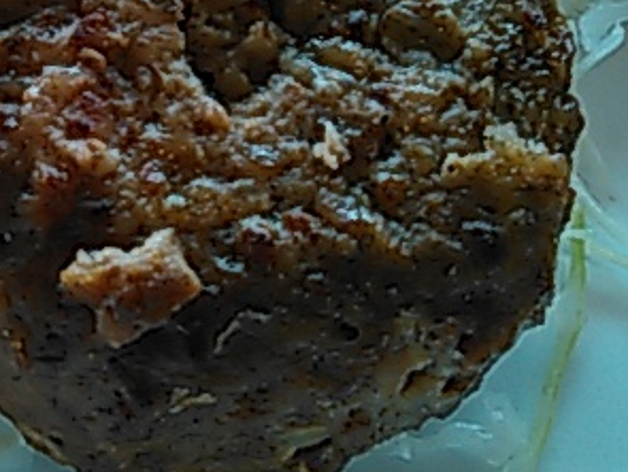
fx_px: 1181
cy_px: 74
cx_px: 21
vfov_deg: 22.2
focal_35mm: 65
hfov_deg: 28.2
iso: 100
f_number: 2.4
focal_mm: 4
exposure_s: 1/20
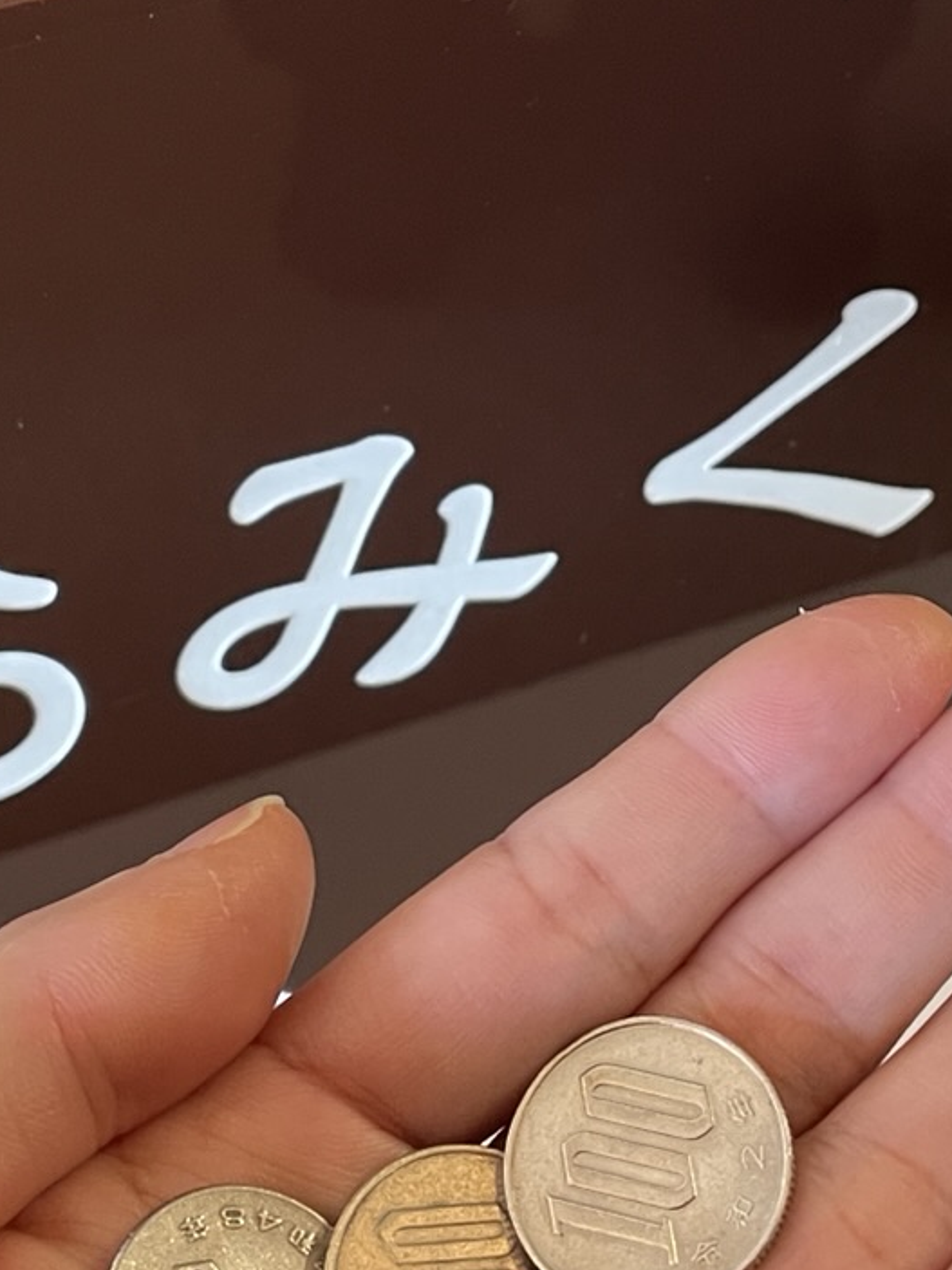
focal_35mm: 74
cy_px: 464
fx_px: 2714
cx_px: 462
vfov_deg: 26.2
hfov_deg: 19.9
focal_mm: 4.2
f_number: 1.6
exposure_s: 1/50
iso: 250
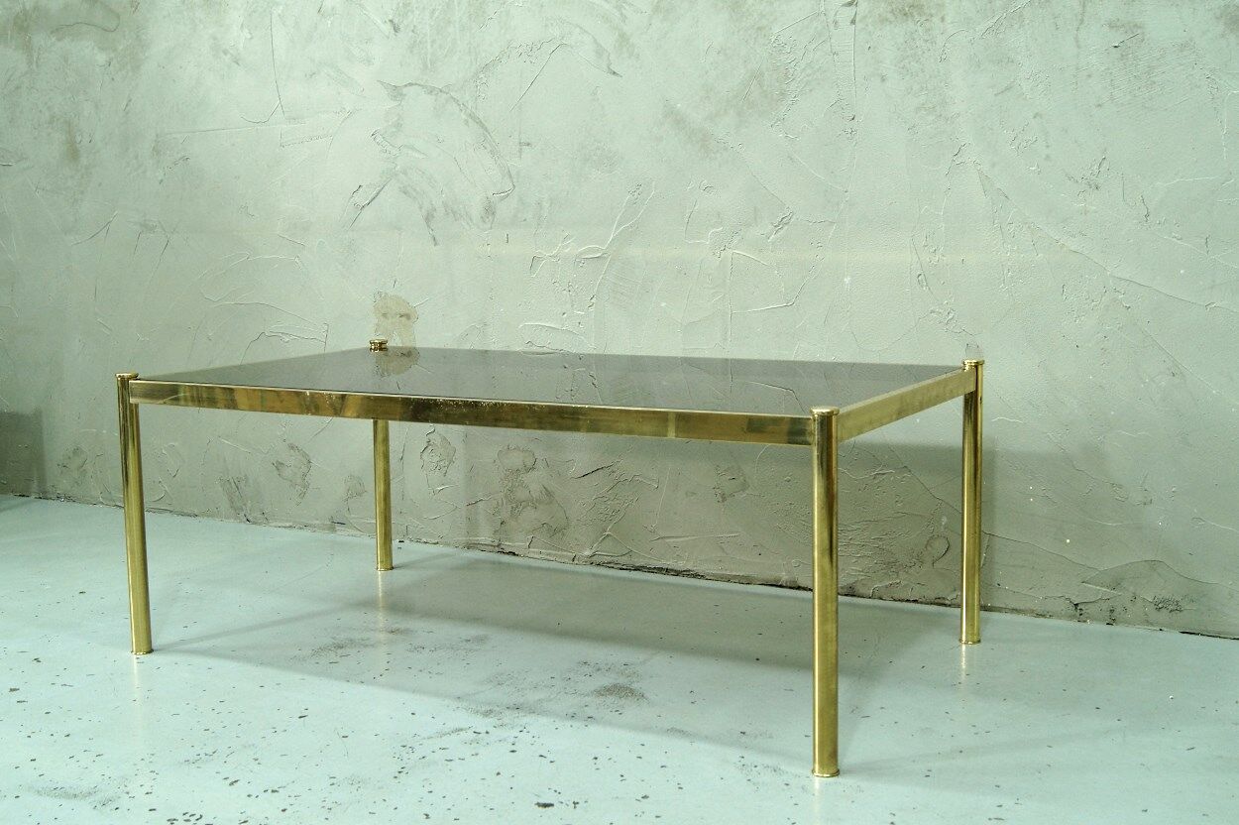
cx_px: 620
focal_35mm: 42
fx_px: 1445
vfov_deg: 31.9
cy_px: 412
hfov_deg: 46.4
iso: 400
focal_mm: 28
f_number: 9
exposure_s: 1/10
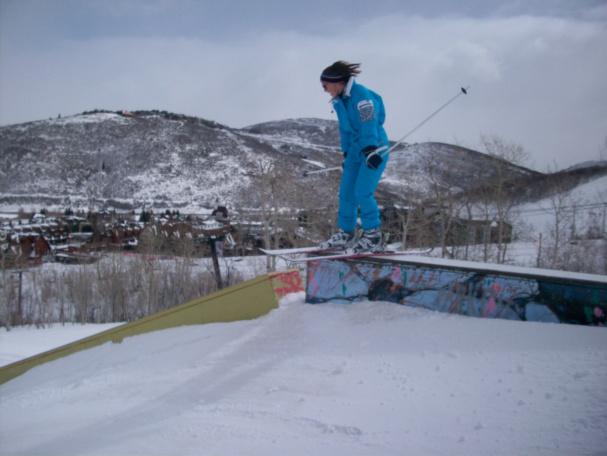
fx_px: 649
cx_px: 304
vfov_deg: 38.7
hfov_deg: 50.1
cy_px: 228
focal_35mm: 37
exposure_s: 1/1401
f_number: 5.6
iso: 80
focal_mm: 6.2
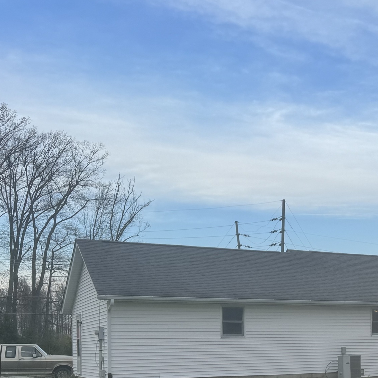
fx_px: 717
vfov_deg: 28.5
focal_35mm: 58
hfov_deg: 27.0
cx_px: 423
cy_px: 334
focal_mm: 6.76
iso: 80
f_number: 1.78
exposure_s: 1/980
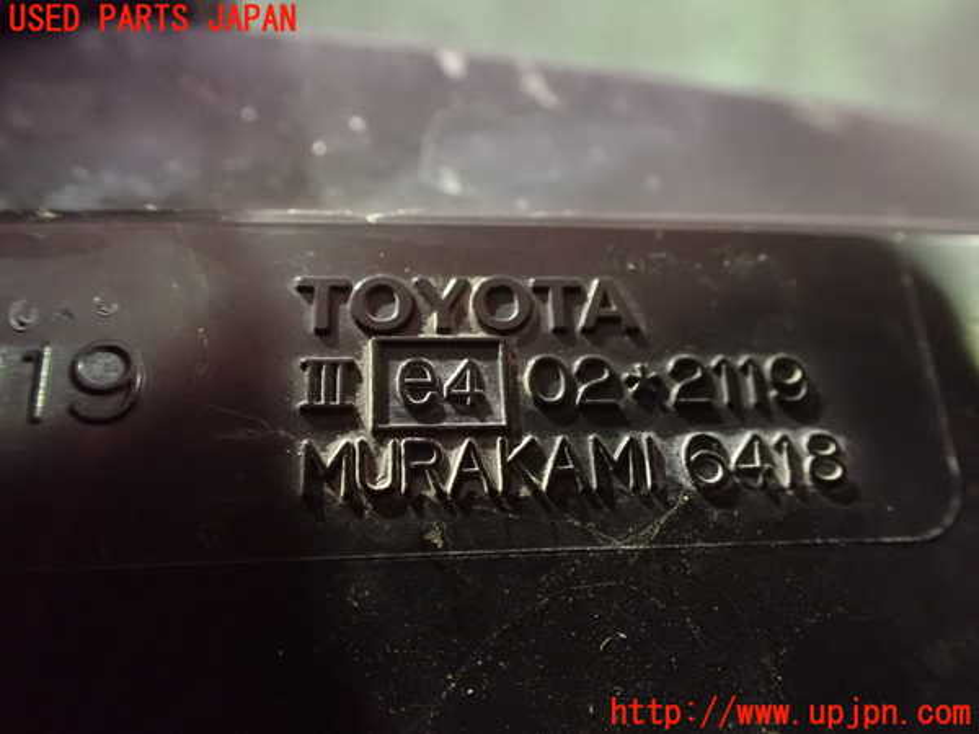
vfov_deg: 46.8
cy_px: 367
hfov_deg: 60.0
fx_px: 848
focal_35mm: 30
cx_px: 490
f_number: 2.3
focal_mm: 5.4
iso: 1600
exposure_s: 1/20
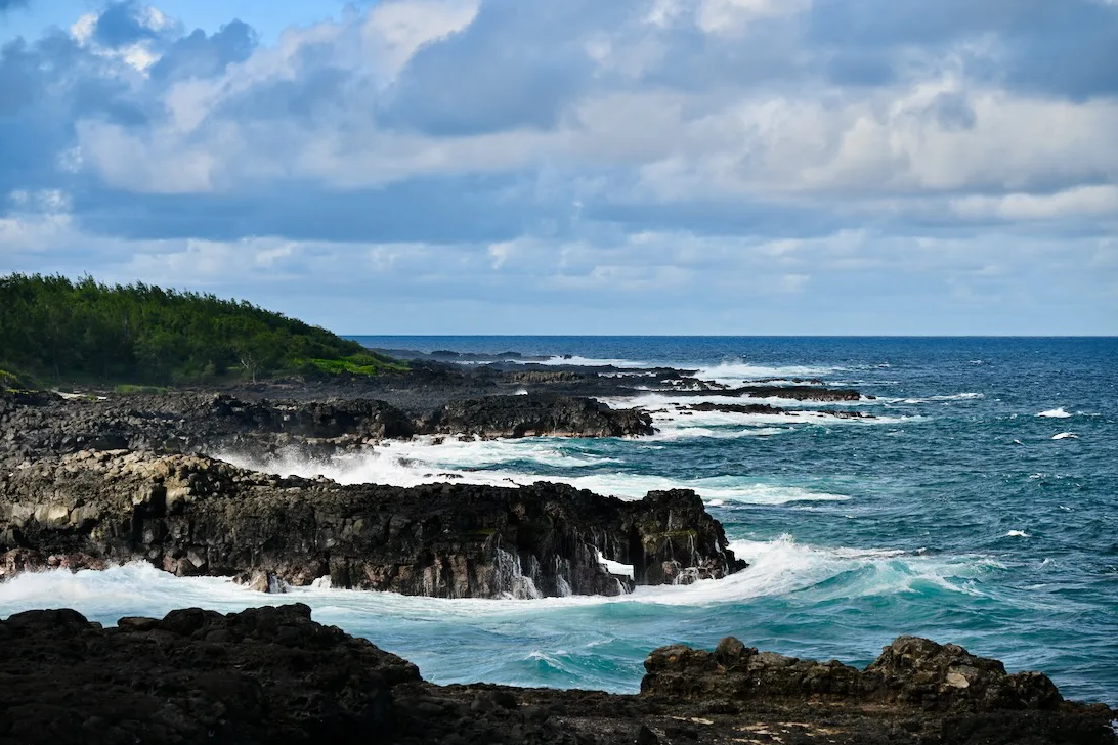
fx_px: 3913
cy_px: 375
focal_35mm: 126
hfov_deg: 16.3
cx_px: 558
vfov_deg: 10.9
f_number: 6.3
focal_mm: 125
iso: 100
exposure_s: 1/200
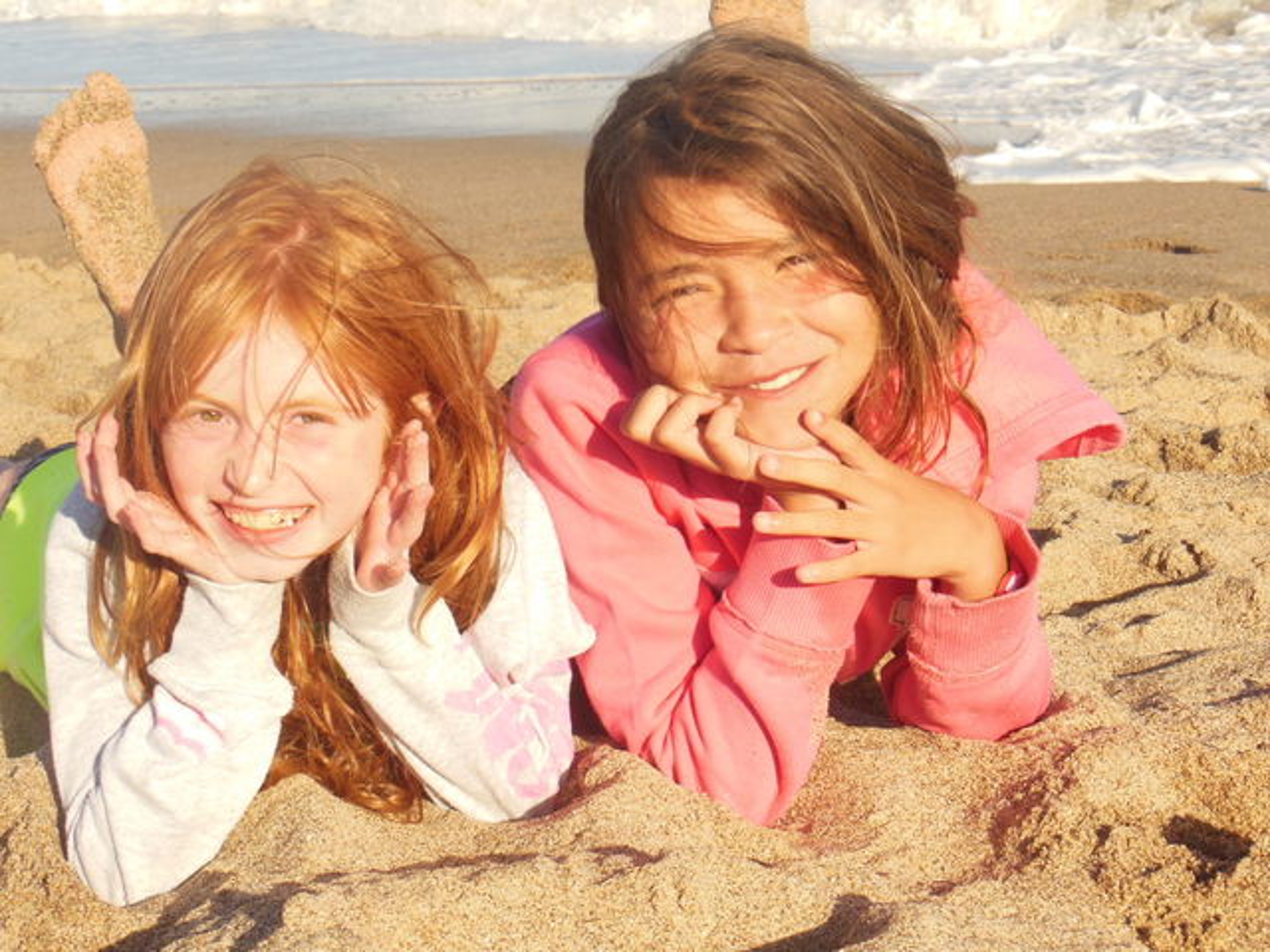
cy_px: 476
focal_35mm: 80
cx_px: 635
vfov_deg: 18.4
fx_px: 2935
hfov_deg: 24.4
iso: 125
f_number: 5.4
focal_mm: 14.3
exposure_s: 1/400
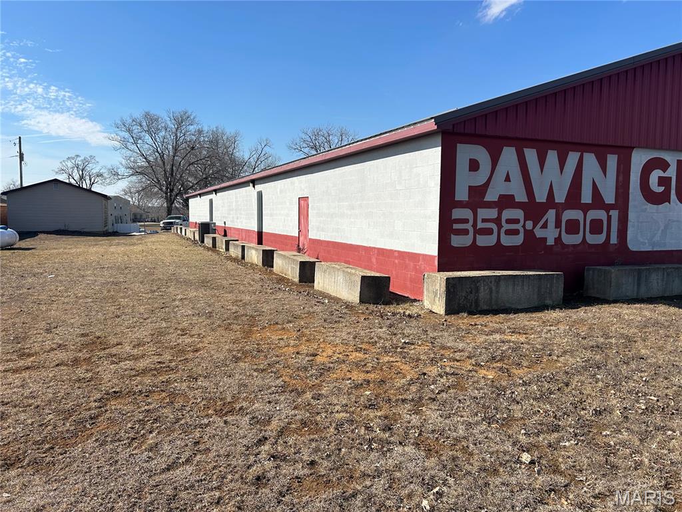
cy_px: 256
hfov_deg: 67.3
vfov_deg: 53.1
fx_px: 512
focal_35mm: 26
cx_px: 341
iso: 50
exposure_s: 1/4831
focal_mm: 5.7
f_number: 1.5
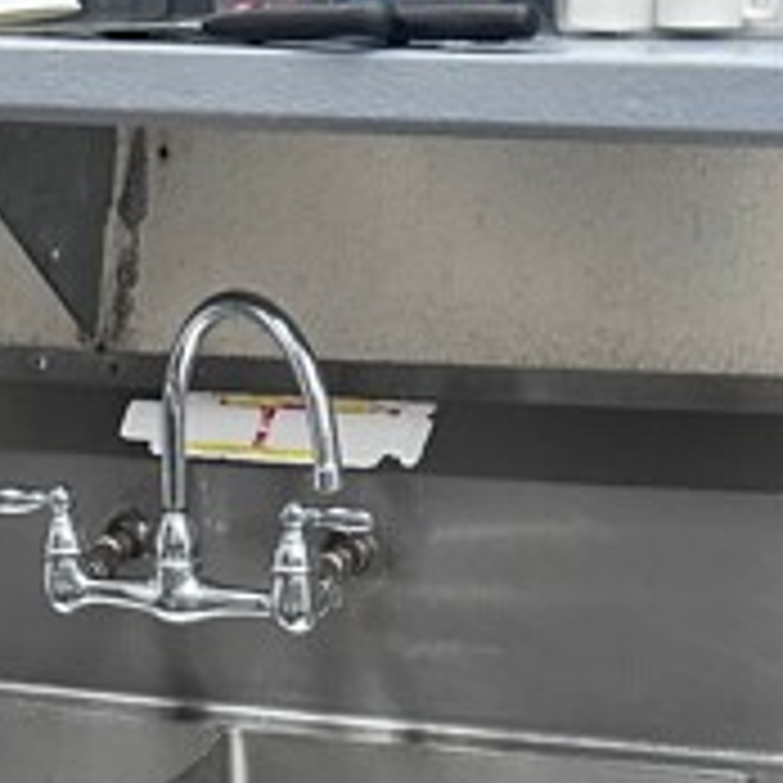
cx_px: 225
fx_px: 2534
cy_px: 1190
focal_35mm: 99
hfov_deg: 17.5
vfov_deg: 16.0
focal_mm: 6.86
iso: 400
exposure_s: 1/60
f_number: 1.78
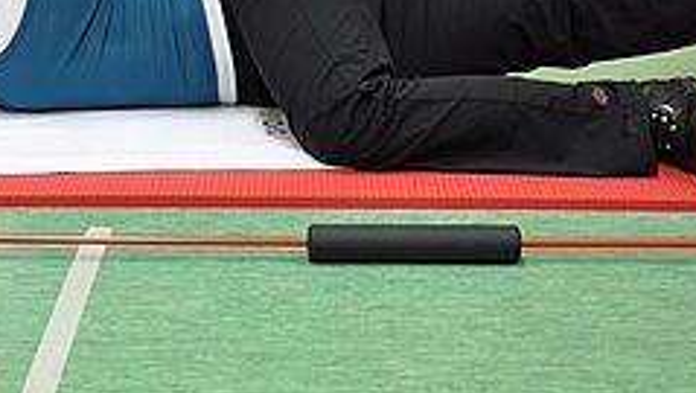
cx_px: 248
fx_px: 1517
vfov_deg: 14.5
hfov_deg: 25.7
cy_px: 4
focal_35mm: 82
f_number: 5
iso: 400
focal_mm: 25
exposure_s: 1/25
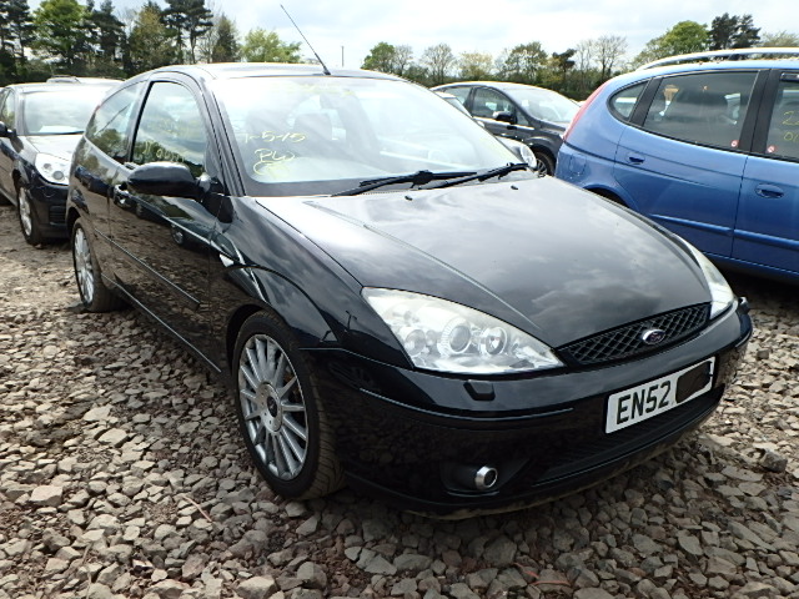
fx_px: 669
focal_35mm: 29
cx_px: 400
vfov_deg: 48.2
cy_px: 300
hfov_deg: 61.7
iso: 125
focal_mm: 5.2
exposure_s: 1/400
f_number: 4.6
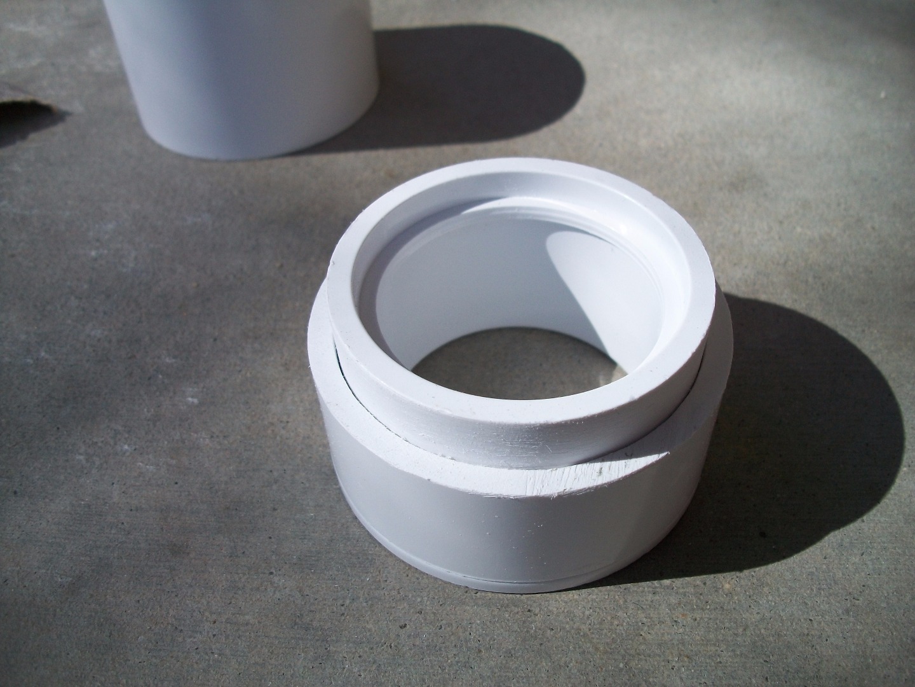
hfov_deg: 56.8
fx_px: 846
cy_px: 344
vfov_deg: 44.2
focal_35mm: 32
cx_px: 458
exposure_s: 1/500
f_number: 2.9
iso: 80
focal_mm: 5.7
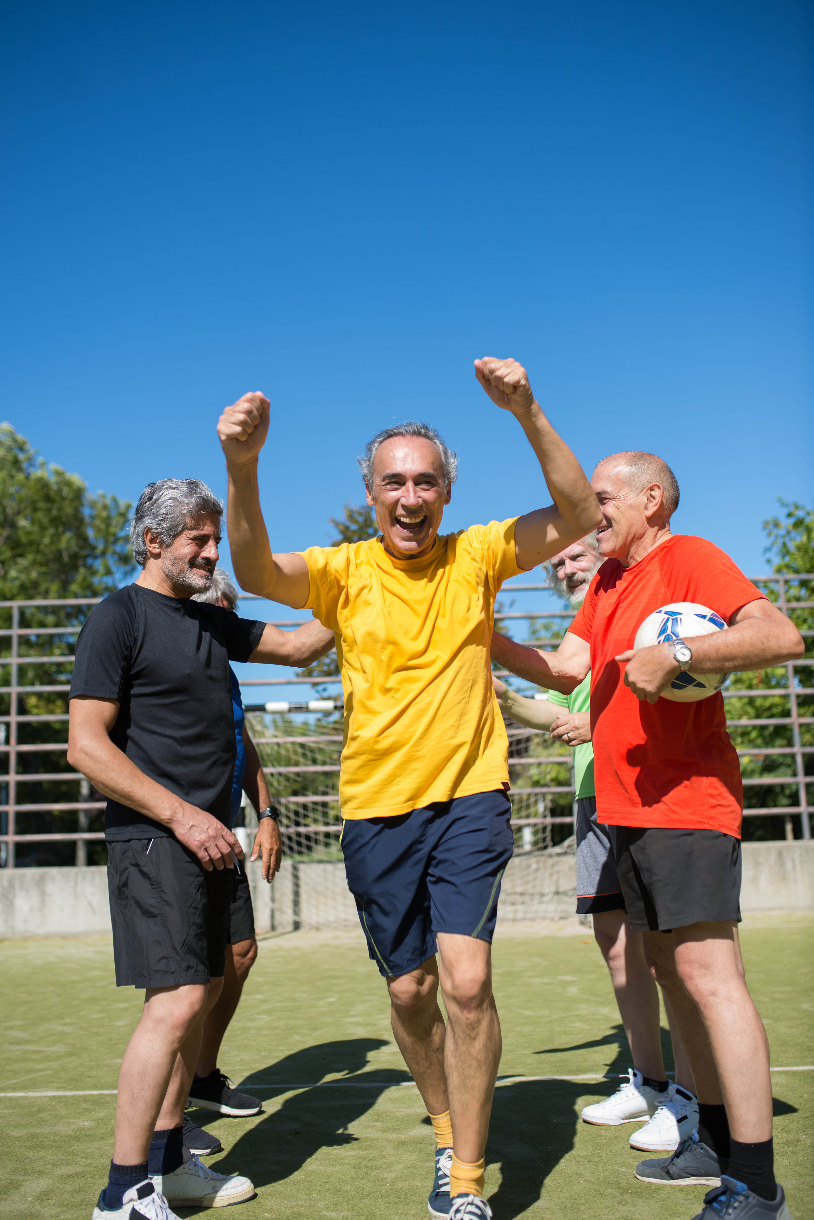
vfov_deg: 54.4
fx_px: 1186
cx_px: 407
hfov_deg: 37.9
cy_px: 610
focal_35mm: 35
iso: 64
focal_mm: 35
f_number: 2.2
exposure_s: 1/2000
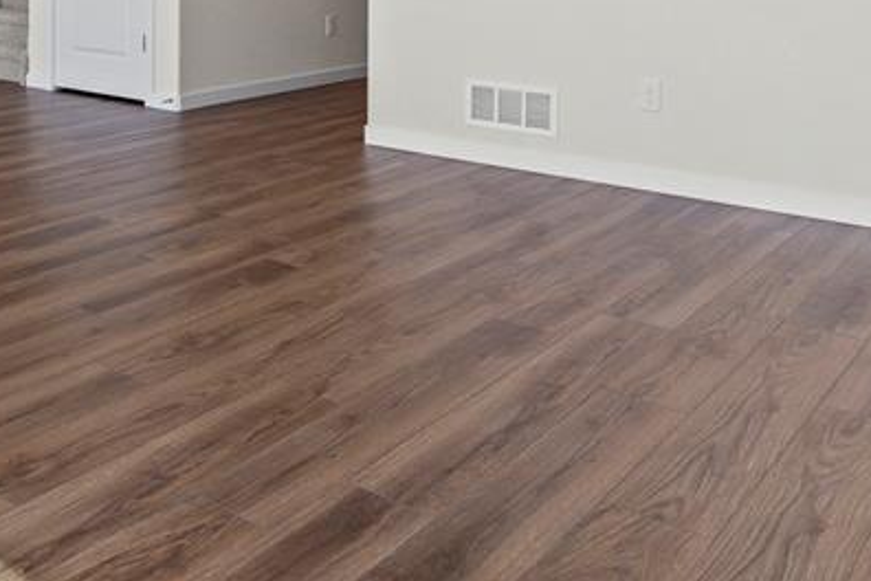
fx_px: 1064
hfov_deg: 41.5
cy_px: -37
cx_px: 114
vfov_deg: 28.1
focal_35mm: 44
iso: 100
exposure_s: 1/4
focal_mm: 17
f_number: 8
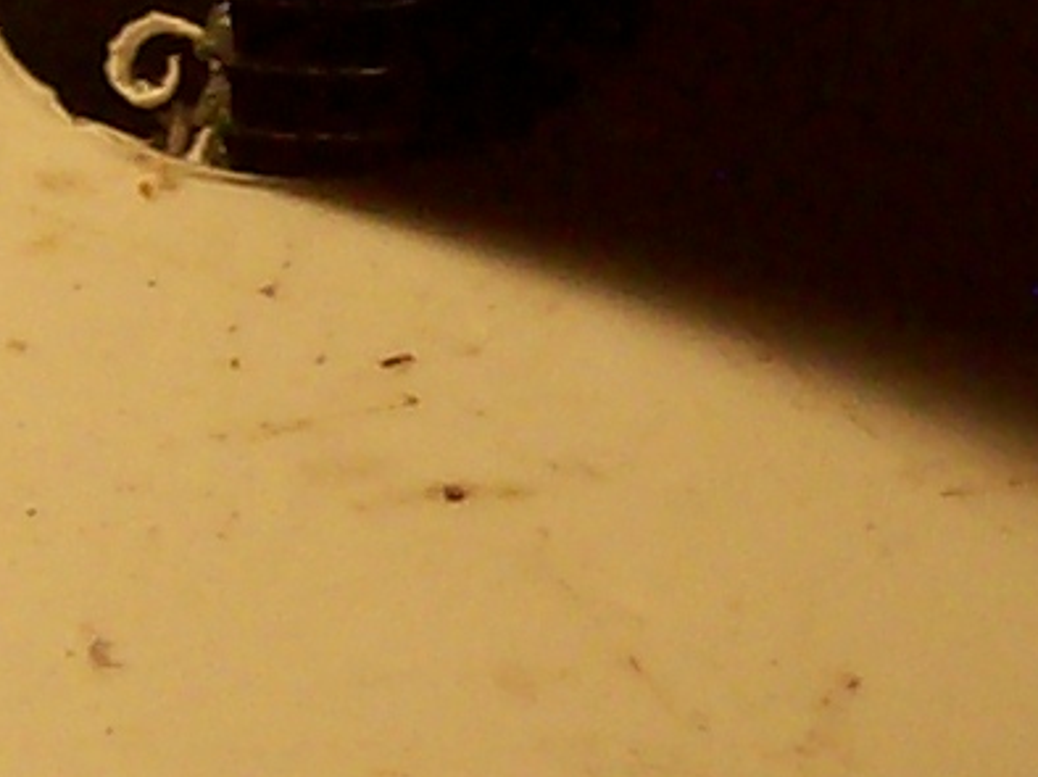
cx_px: 358
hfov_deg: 7.6
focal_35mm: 260
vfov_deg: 5.7
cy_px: 450
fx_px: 7792
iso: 80
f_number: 2.7
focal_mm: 6
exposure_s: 1/150
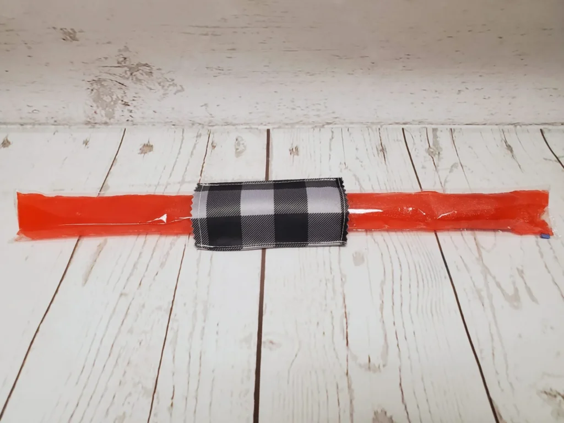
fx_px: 424
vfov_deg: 53.1
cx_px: 282
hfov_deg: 67.3
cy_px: 212
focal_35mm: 26
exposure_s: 1/120
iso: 250
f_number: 2.4
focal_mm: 4.3
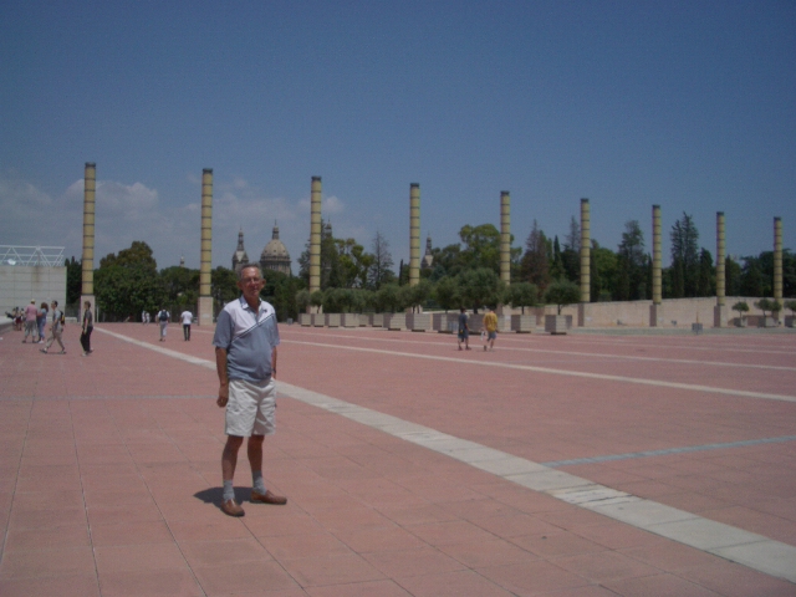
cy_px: 298
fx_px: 805
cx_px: 398
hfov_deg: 52.6
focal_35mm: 35
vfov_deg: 40.7
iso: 50
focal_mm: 5.8
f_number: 4.3
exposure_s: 1/2000
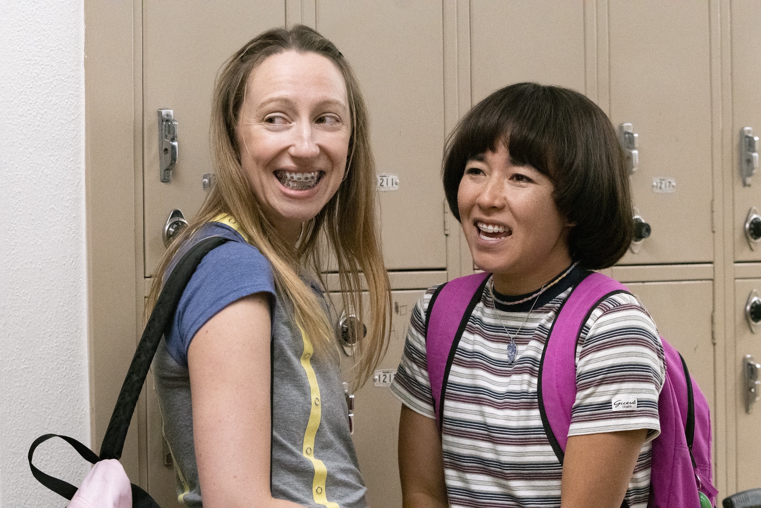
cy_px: 254
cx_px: 380
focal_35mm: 105
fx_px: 2220
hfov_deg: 19.5
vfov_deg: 13.0
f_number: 5
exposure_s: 1/400
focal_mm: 70
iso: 12800
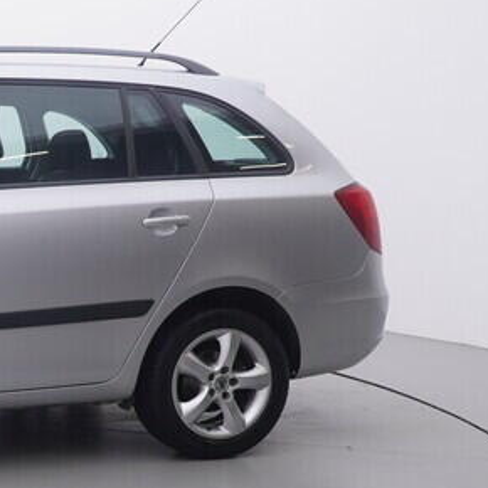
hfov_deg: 22.0
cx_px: -202
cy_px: 268
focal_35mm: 68
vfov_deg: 25.5
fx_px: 1077
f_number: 5
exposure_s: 1/80
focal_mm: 15
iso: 200
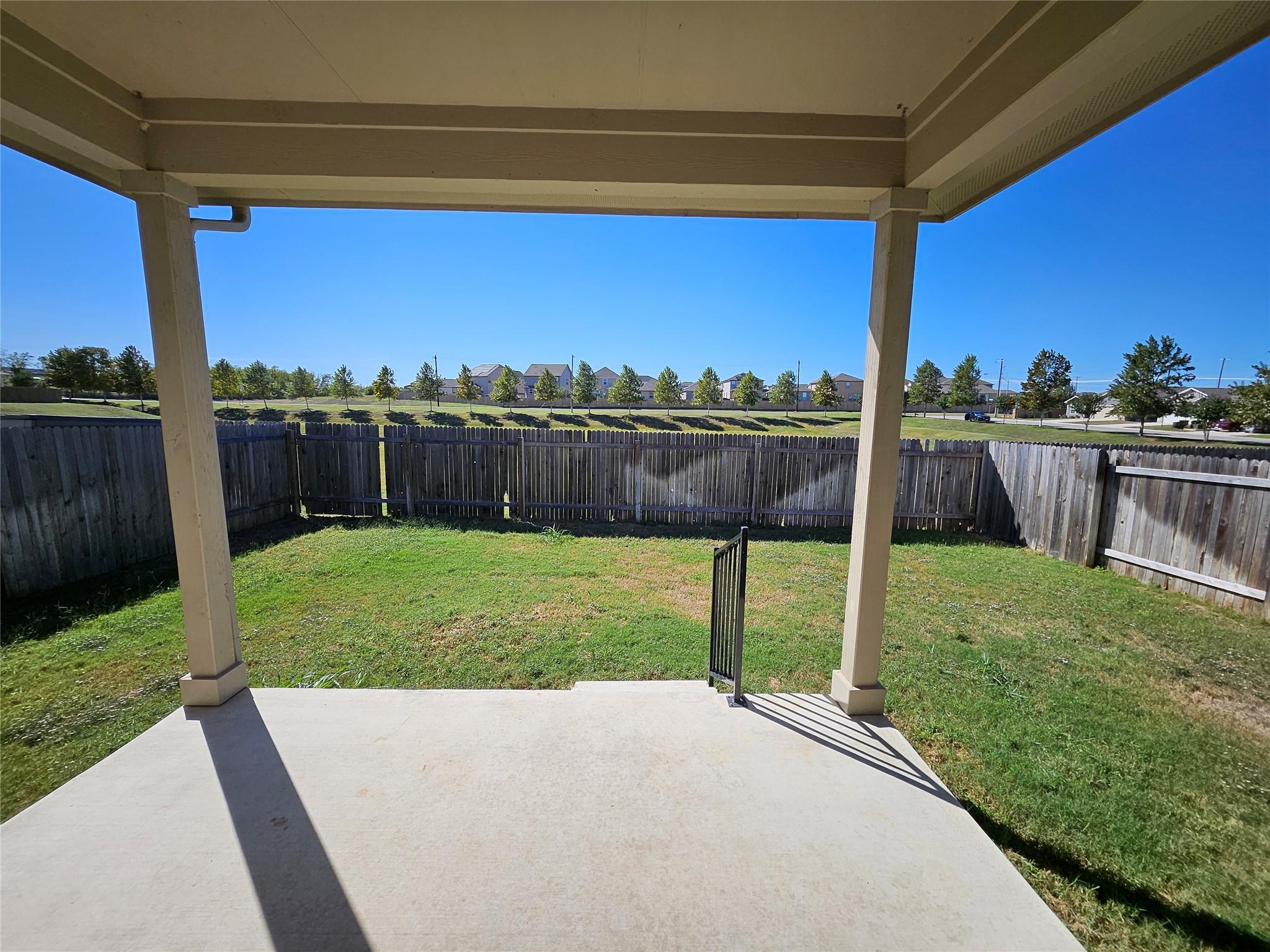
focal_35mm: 13
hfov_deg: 106.2
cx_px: 635
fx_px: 477
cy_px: 476
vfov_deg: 89.9
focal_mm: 1.7
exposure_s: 1/1610
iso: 32
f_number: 2.2
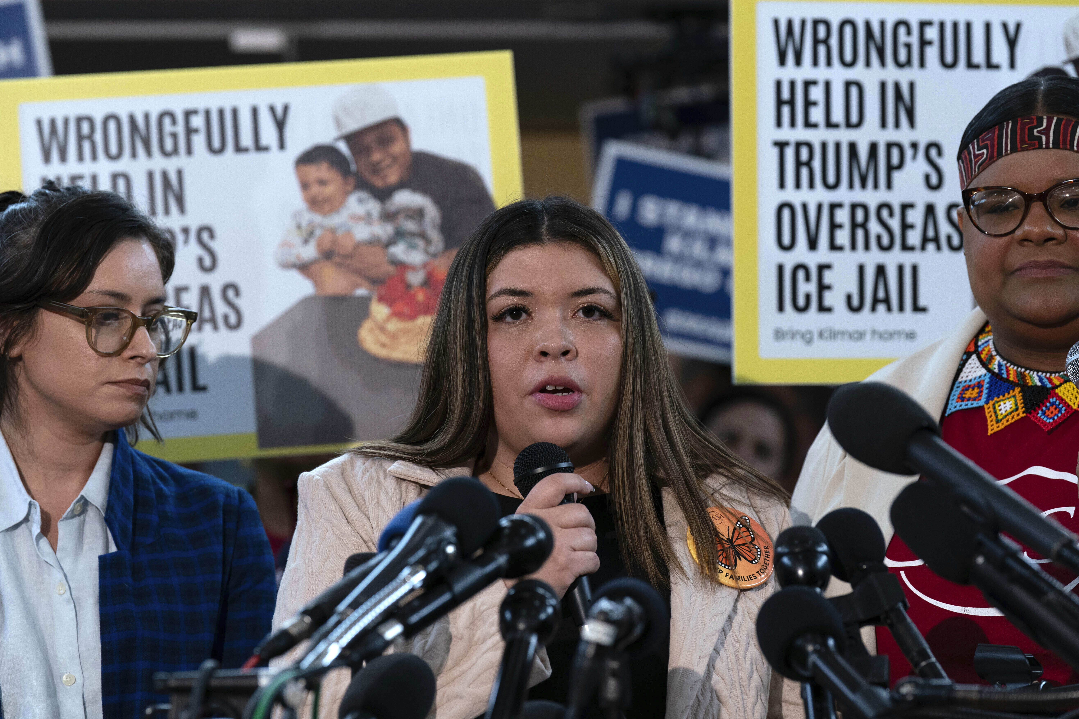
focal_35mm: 126
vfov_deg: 10.9
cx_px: 540
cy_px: 360
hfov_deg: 16.3
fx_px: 3776
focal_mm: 126
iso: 1600
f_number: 4
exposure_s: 1/400
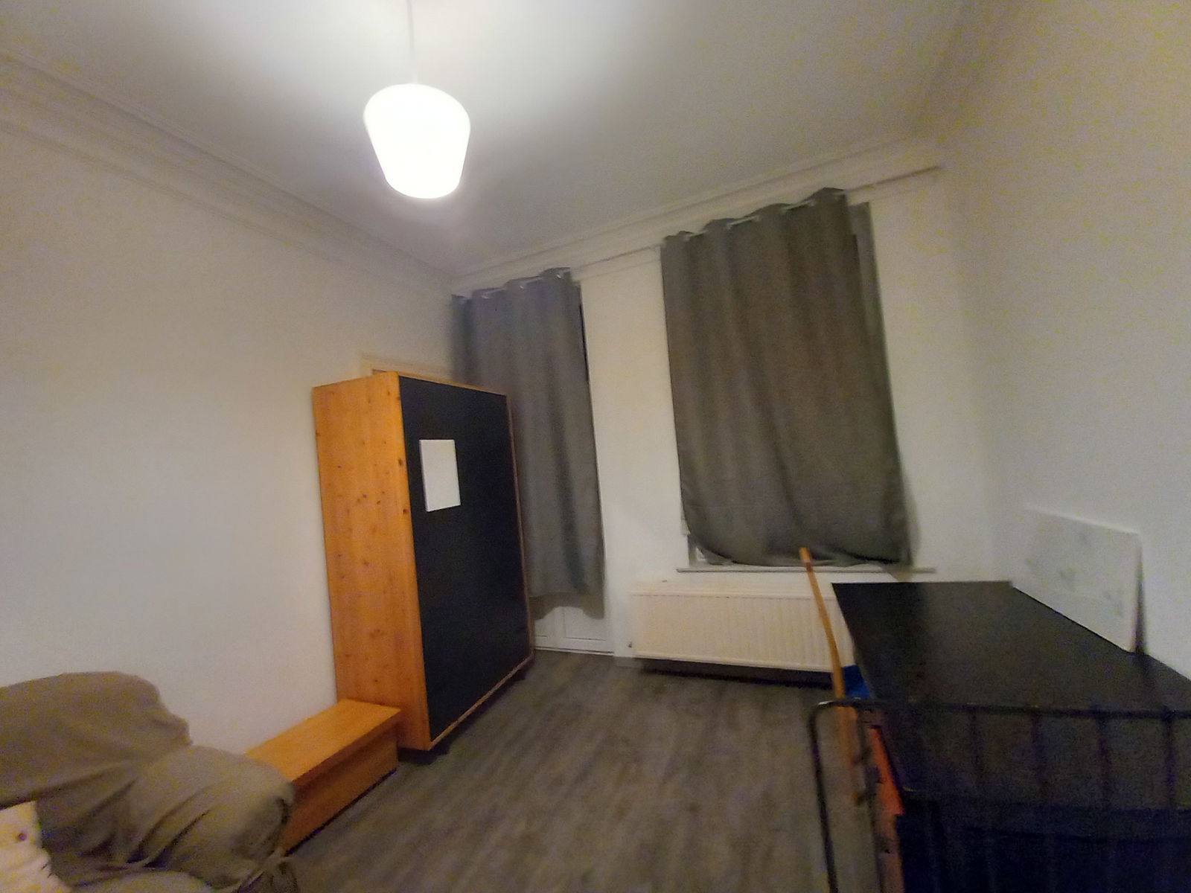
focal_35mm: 13
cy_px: 446
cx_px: 596
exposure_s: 1/14
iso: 640
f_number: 2.2
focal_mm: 1.13
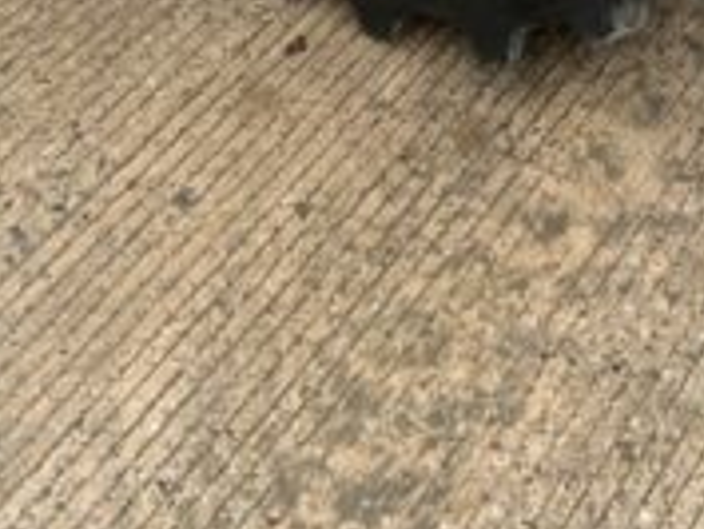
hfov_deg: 18.3
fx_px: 2137
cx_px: 688
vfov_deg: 12.9
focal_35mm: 105
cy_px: -386
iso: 25
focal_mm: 3
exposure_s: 1/122
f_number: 1.8
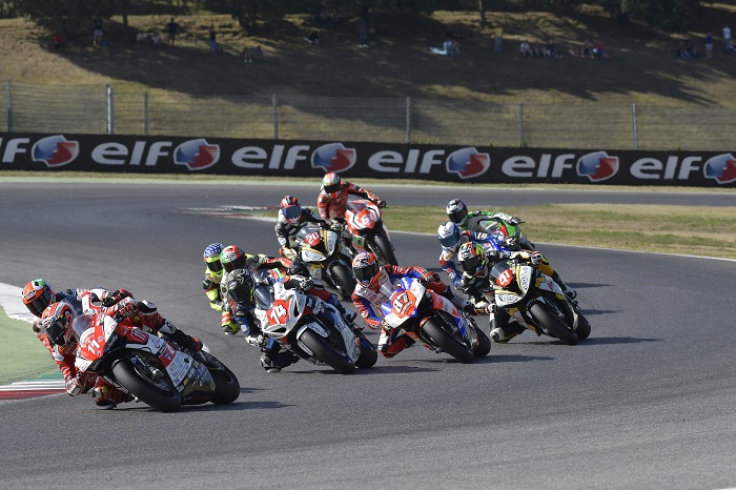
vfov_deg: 4.6
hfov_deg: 6.9
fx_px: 6130
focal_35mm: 300
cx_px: 368
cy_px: 245
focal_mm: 200
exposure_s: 1/1250
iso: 400
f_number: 7.1
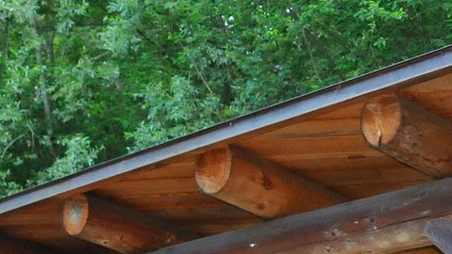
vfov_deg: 9.8
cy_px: 449
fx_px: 1414
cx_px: -27
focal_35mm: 118
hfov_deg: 17.6
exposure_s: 1/160
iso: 1400
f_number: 4
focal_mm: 20
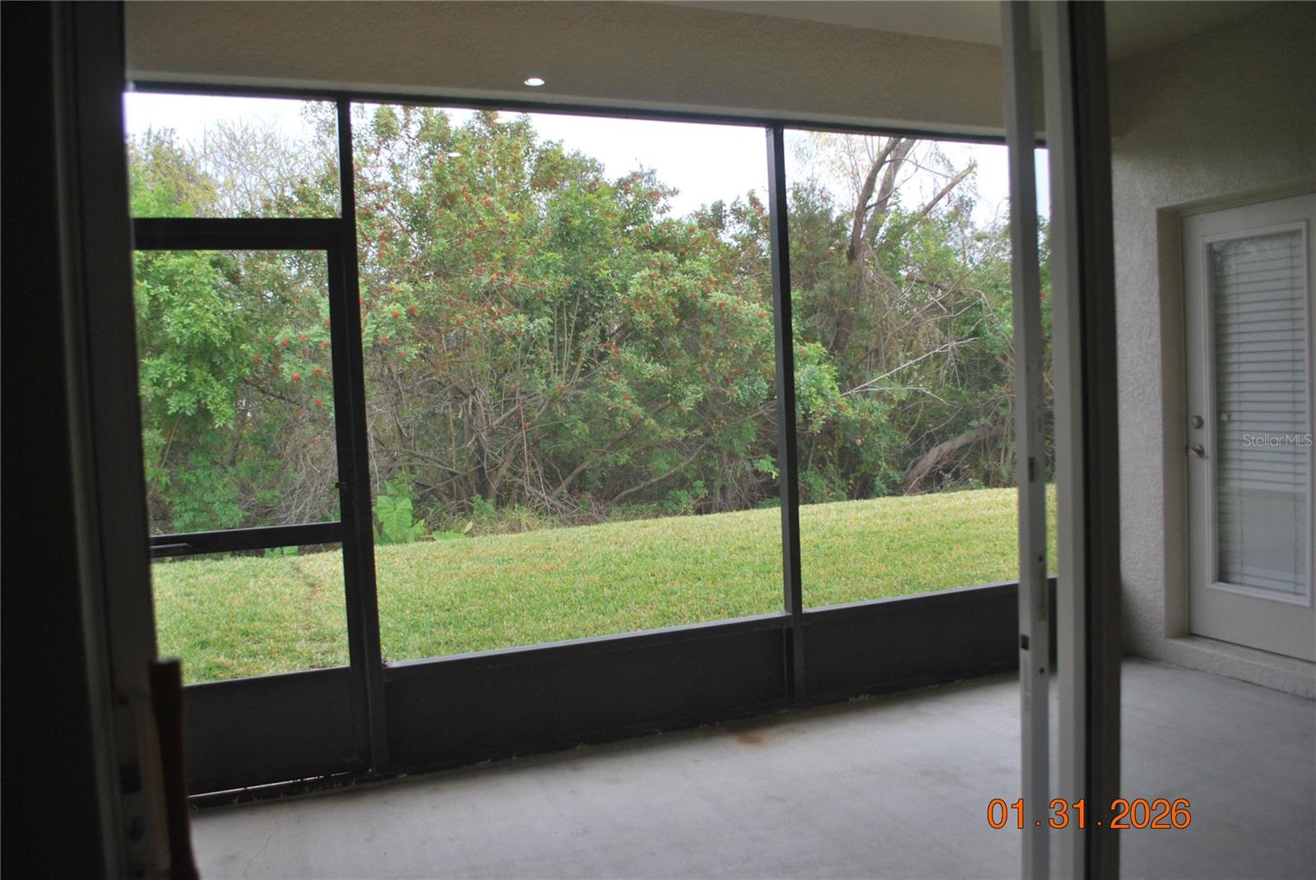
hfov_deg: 67.3
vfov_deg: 48.0
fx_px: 988
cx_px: 658
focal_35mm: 27
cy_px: 440
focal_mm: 18
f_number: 4
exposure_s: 1/60
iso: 200
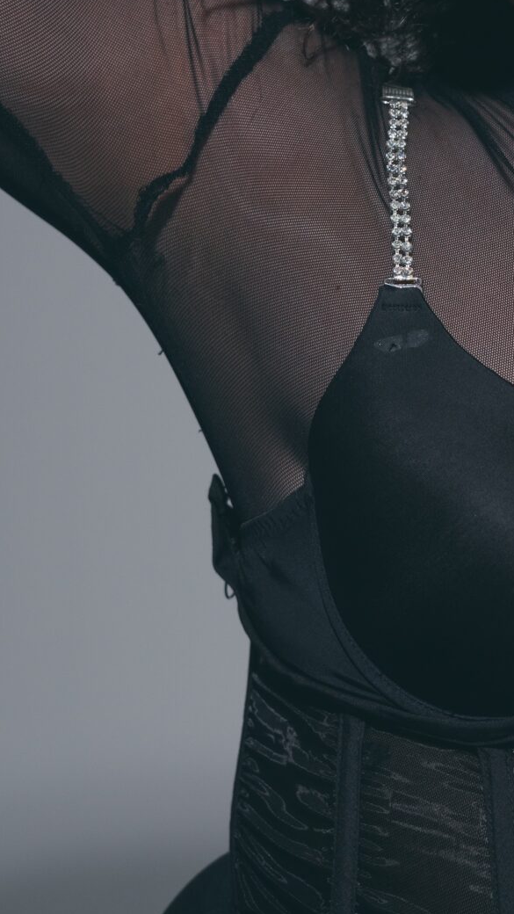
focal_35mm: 129
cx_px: 595
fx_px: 3126
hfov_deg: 9.3
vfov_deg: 16.3
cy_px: 31
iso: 400
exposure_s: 1/200
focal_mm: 50
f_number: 4
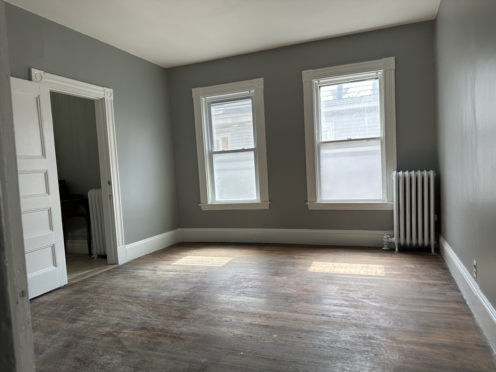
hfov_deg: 71.6
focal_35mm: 24
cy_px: 186
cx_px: 248
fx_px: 344
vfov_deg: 56.8
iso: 80
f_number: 1.78
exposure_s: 1/303
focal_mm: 6.86
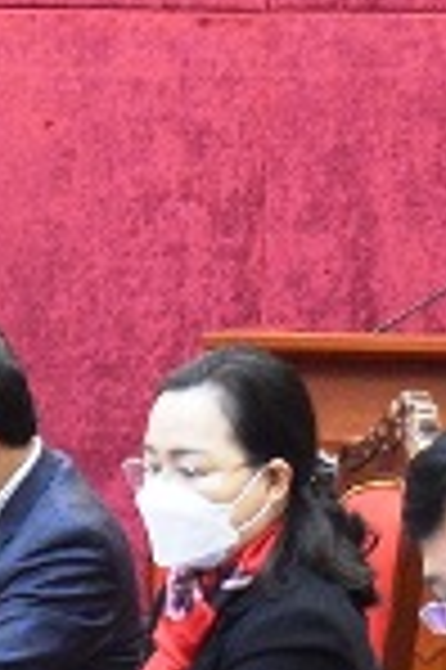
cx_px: -1104
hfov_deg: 3.3
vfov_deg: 5.2
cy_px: 331
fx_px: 7413
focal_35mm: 398
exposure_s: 1/60
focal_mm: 58
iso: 4000
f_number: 4.5
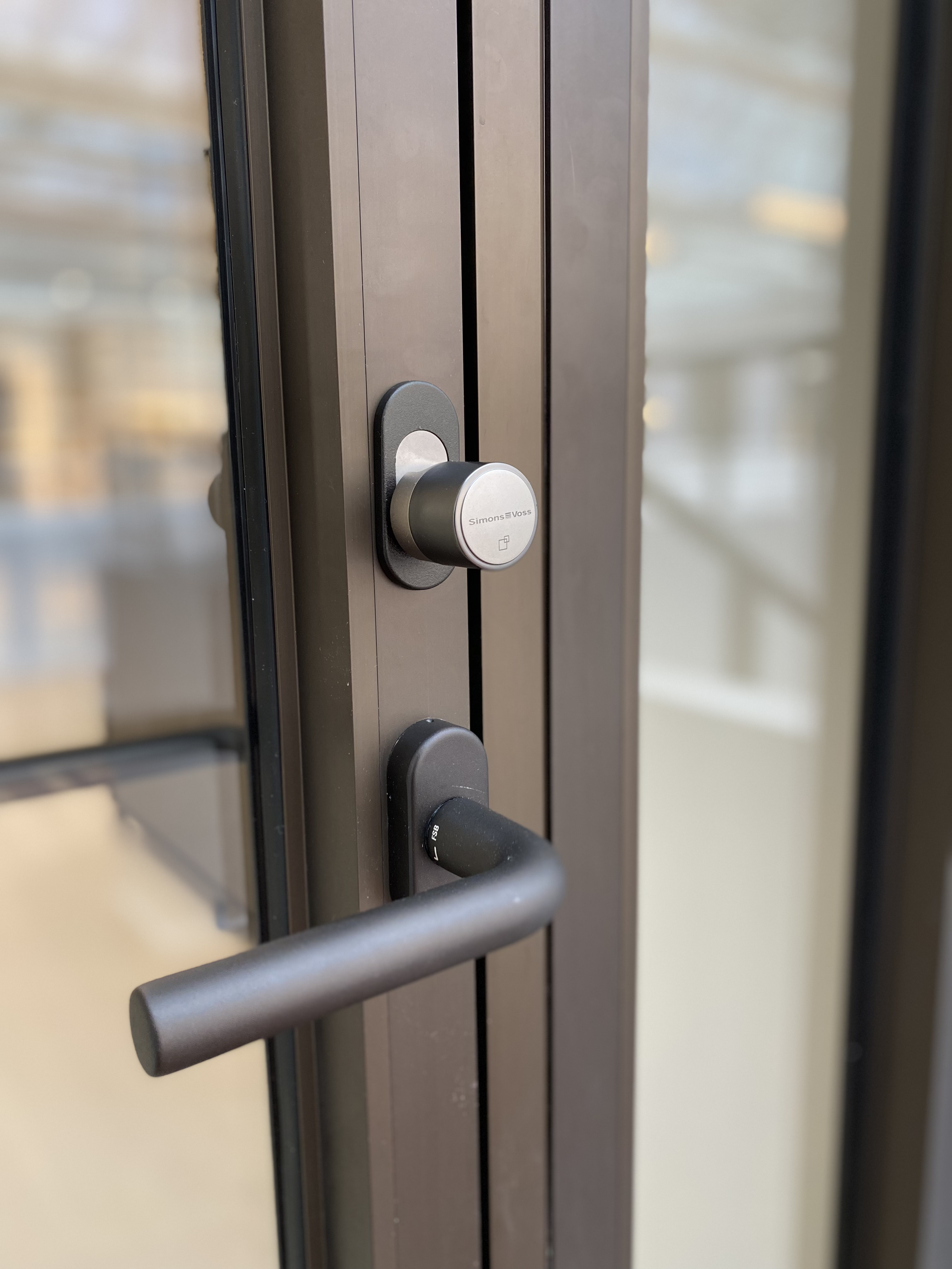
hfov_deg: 53.1
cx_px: 476
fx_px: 953
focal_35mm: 26
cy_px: 634
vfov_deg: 67.3
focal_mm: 4.25
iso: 100
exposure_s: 1/100
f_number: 1.8
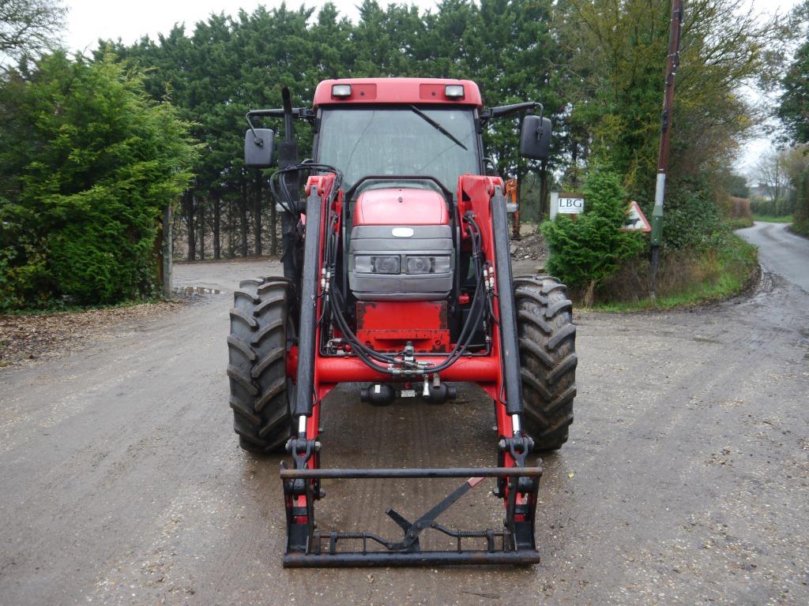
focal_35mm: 30
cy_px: 303
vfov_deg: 46.8
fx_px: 701
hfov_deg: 60.0
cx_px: 404
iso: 200
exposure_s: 1/60
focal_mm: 15
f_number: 3.6
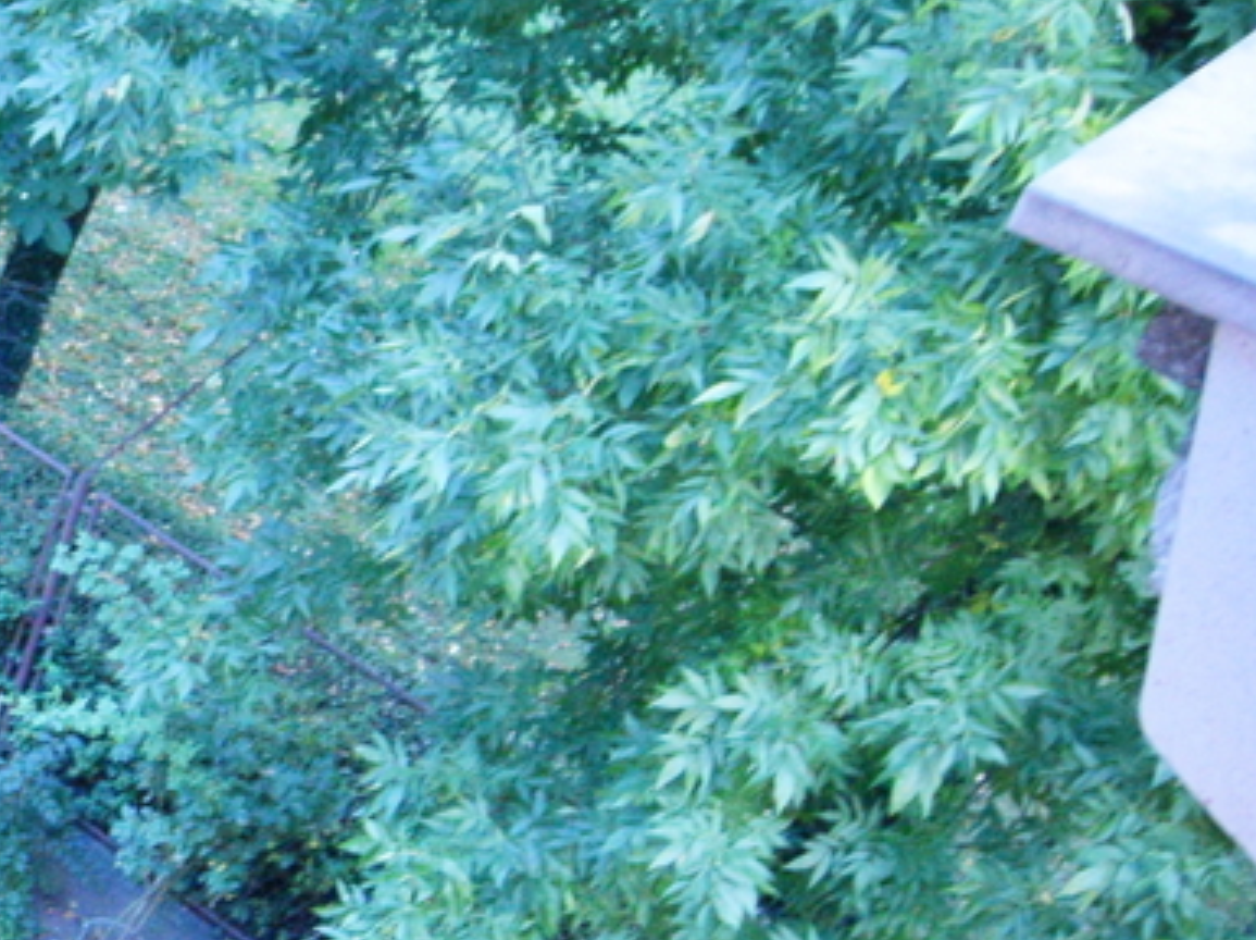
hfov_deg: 22.8
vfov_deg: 20.1
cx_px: -548
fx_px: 2610
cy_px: 826
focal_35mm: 72
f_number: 5.3
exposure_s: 1/15
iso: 3200
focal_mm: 16
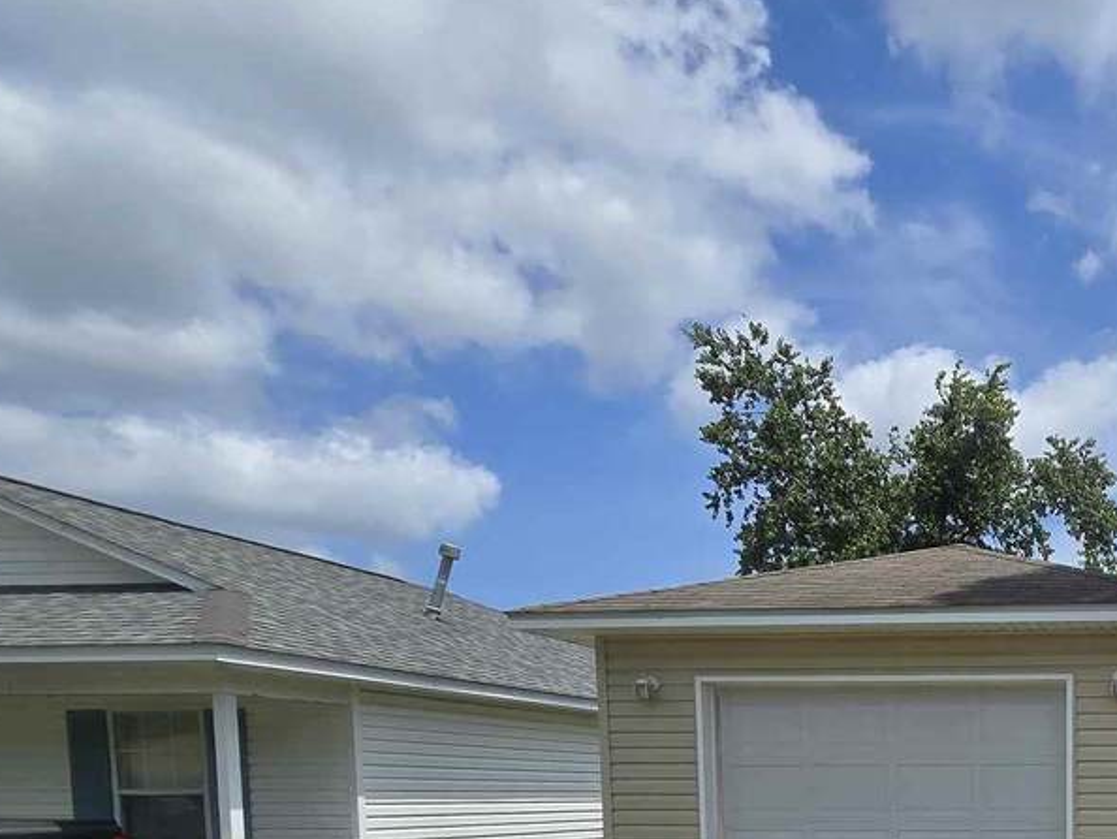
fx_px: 904
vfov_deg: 42.2
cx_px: 1175
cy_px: 862
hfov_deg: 48.7
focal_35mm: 28
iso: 50
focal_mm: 2.2
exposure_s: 1/3134
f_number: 2.2
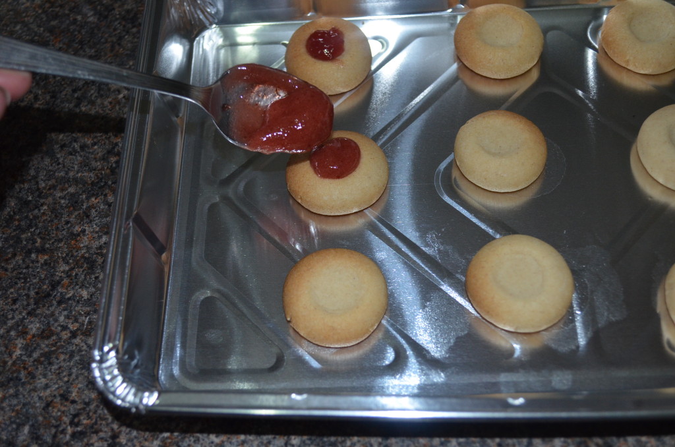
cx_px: 338
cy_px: 224
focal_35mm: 48
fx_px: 898
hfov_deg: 41.2
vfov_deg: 27.9
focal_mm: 32
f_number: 4.8
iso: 900
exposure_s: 1/60
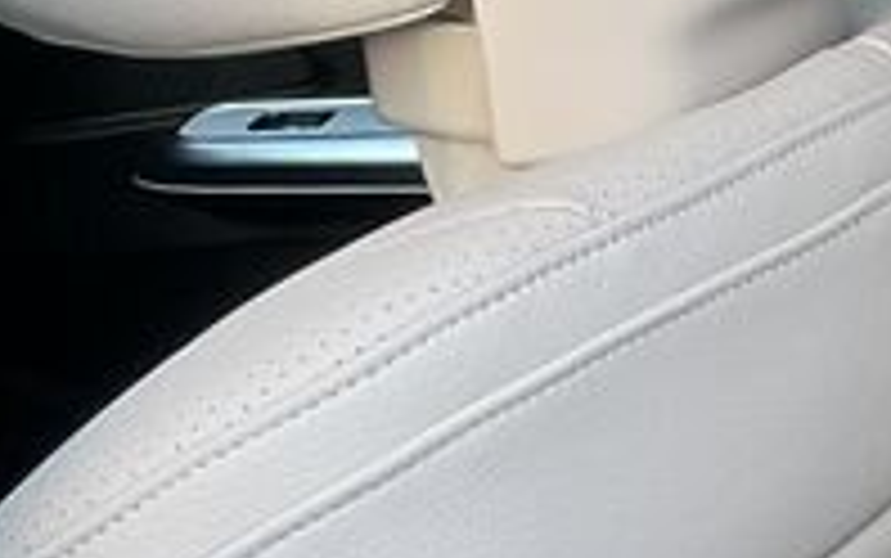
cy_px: 684
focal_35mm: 159
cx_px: 1868
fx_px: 3863
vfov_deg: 8.2
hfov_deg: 11.6
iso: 25
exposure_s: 1/120
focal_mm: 3
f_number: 1.8
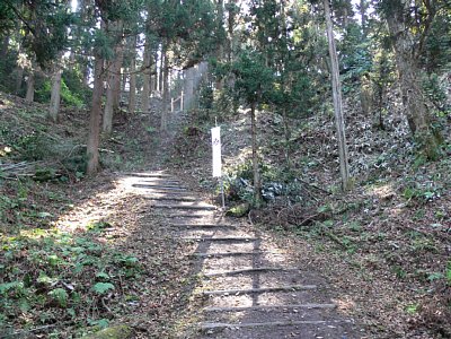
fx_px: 456
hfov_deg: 52.6
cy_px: 170
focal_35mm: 35
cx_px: 226
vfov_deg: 40.7
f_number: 2.8
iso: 100
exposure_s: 1/30
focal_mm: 7.4
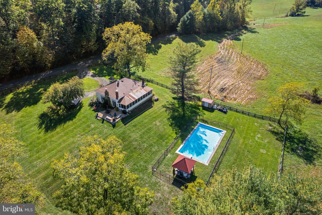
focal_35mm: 22
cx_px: 161
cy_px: 108
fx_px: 197
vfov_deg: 57.2
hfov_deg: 78.6
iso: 100
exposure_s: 1/1500
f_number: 2.8
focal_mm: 8.38
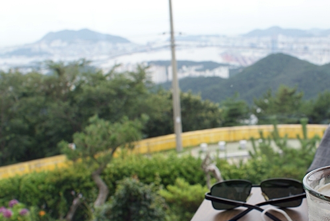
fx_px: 495
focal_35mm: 54
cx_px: 240
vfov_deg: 25.1
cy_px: 131
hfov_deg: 36.2
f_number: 9
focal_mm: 20
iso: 100
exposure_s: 1/50
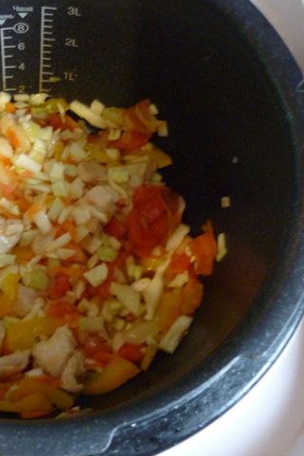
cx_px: 22
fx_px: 583
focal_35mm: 46
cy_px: 228
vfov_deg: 42.8
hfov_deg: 28.0
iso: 400
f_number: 2.8
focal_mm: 5.5
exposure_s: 1/10
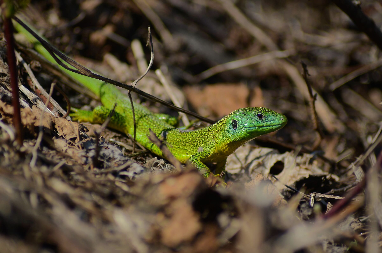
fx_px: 3336
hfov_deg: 6.6
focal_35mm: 315
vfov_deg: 4.3
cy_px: 126
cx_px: 191
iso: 200
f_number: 4.8
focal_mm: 210
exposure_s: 1/1600
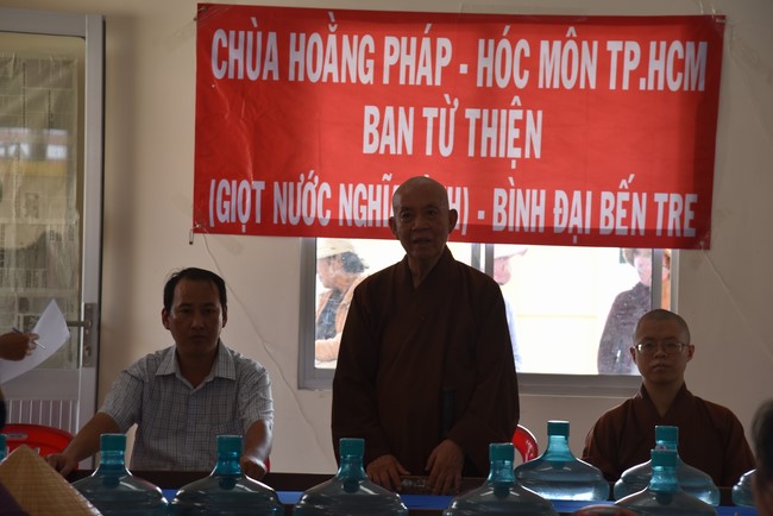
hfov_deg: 17.1
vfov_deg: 11.4
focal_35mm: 120
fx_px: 2578
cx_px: 386
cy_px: 258
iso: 400
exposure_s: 1/125
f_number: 5.6
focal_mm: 120
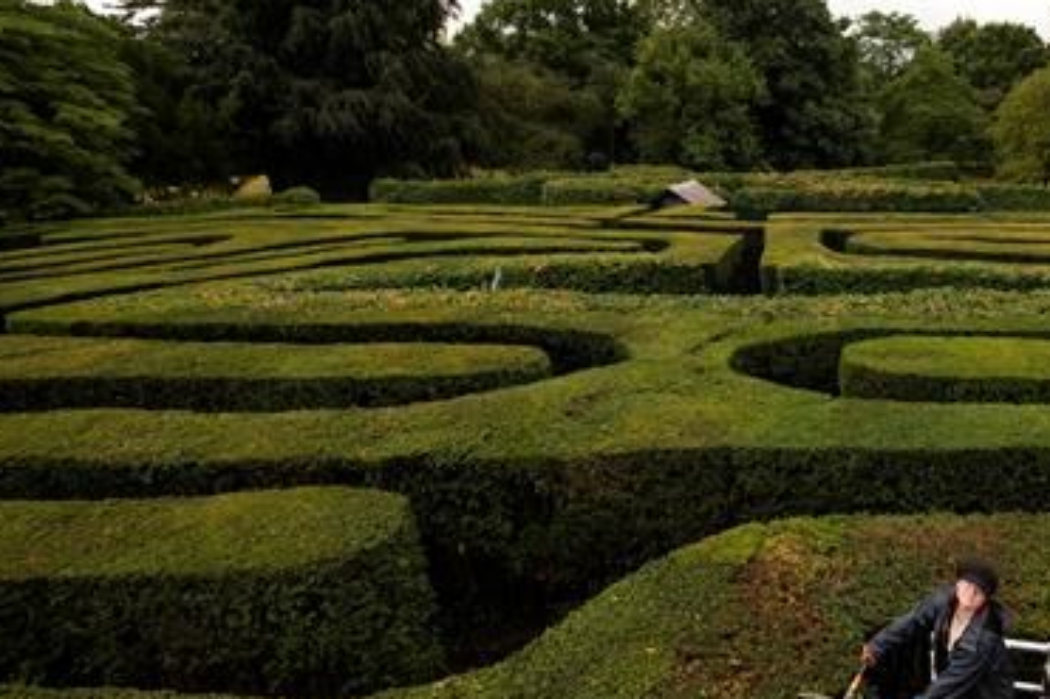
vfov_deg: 59.4
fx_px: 612
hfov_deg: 74.4
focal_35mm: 21
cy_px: 335
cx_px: 809
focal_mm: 12
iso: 1600
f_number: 8
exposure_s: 1/1000
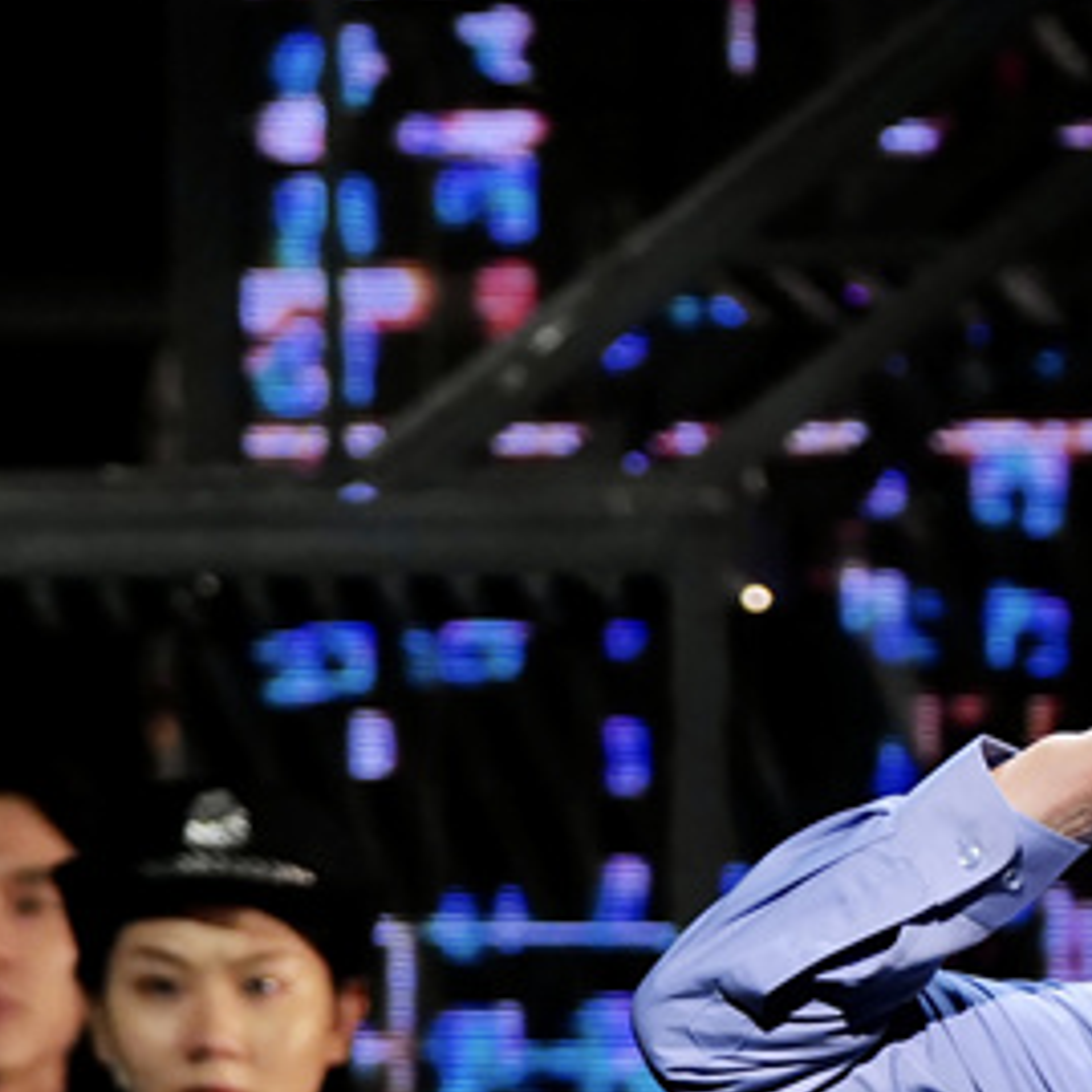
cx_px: 1486
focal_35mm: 665
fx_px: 23734
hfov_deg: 2.6
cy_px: 1285
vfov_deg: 2.6
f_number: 4
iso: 1600
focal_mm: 139
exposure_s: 1/200
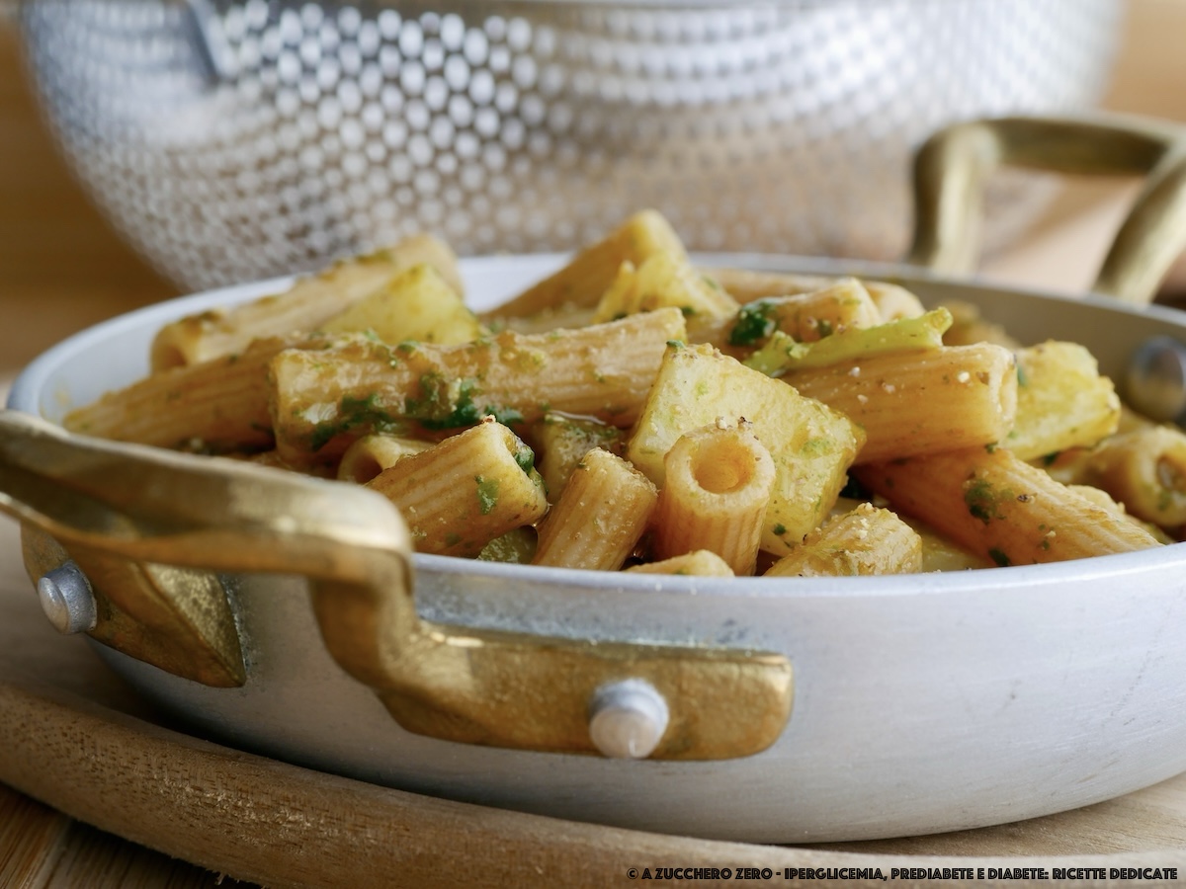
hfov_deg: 22.8
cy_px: 444
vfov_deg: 17.2
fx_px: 2946
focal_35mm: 86
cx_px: 593
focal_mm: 43
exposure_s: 1/50
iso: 200
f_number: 5.6
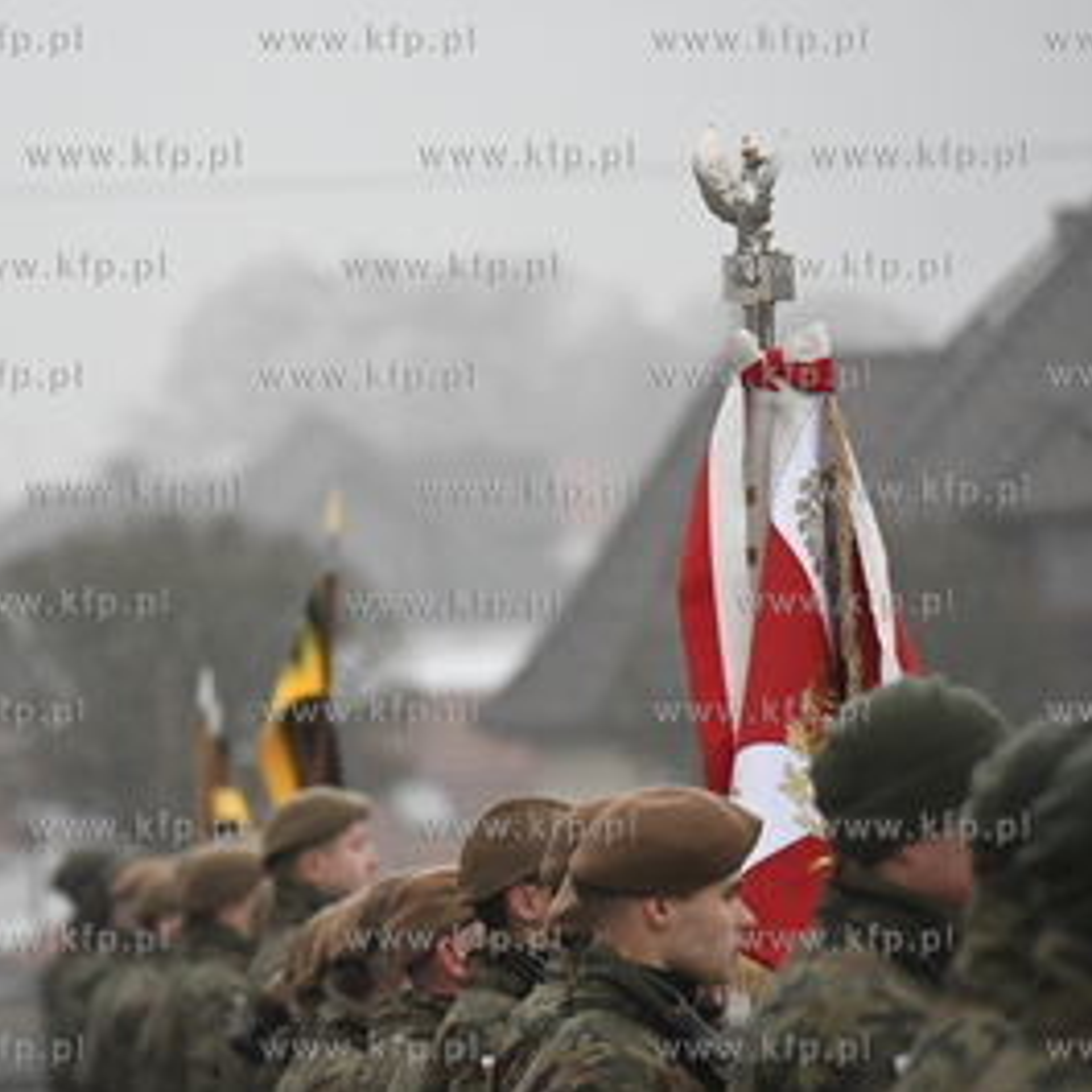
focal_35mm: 424
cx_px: 280
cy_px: 546
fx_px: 15133
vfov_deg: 4.1
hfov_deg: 4.1
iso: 5600
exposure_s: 1/3200
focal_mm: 220
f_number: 5.6
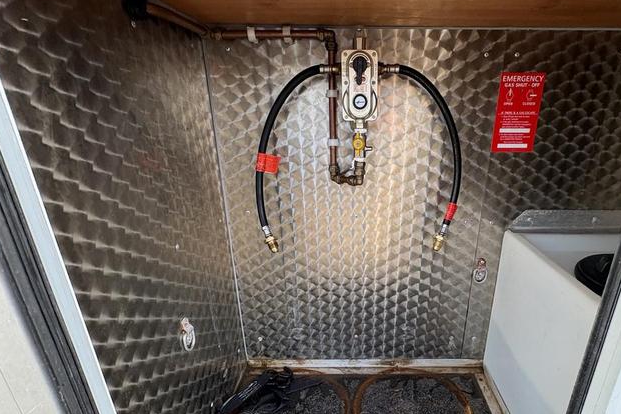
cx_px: 361
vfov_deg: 58.8
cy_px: 256
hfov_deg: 80.6
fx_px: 362
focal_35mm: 21
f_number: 2.2
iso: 100
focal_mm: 2.22
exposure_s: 1/123
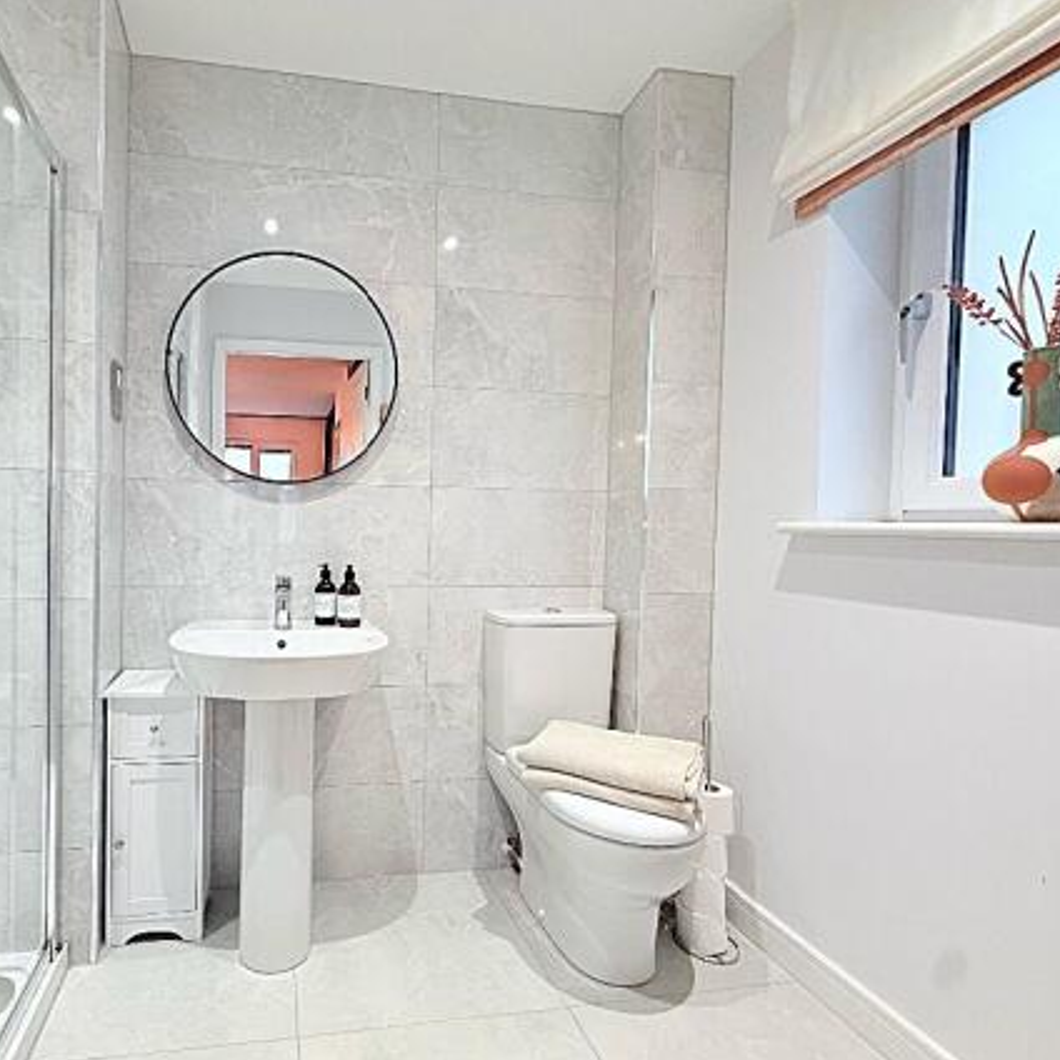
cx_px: 356
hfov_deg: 81.2
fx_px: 589
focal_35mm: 17
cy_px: 536
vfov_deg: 84.0
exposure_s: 1/100
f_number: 2.2
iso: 320
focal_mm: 2.22
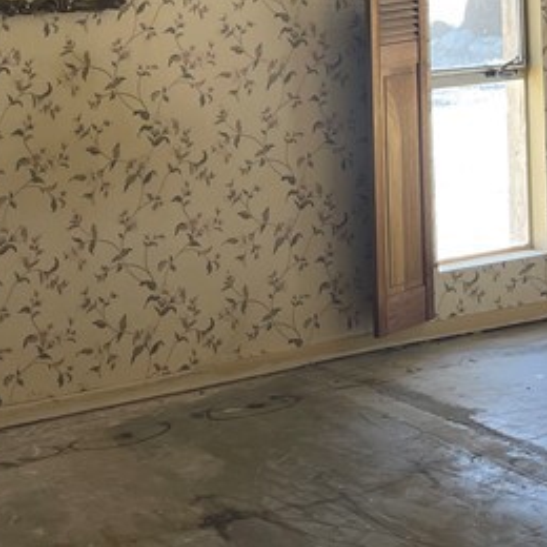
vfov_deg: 19.0
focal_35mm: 87
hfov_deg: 19.6
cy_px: -76
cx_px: 69
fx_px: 1555
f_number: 1.6
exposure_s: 1/121
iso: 40
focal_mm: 5.1
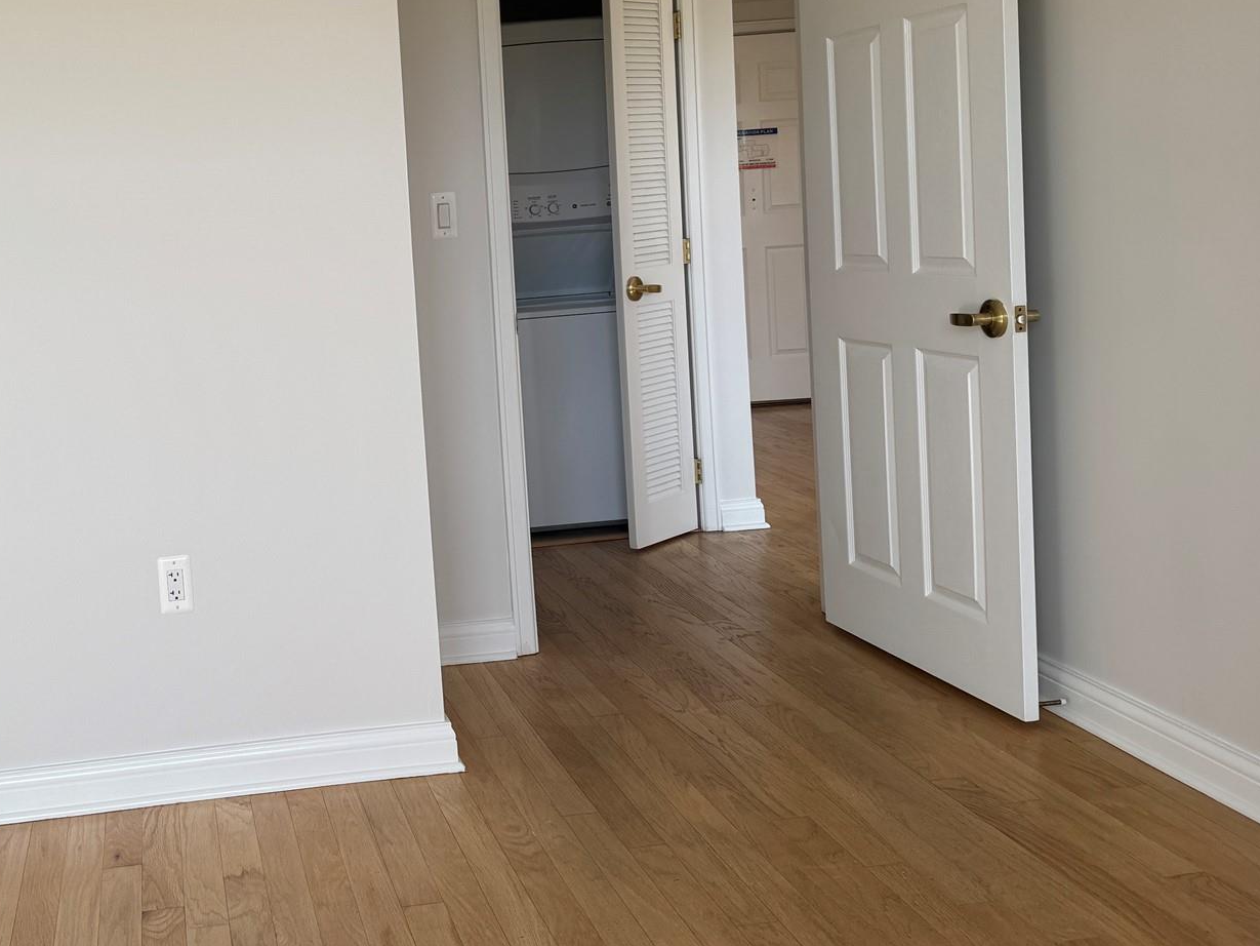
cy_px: 307
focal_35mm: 40
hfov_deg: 45.2
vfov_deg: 35.6
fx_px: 1456
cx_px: 313
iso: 80
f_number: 1.78
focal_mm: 6.76
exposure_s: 1/349
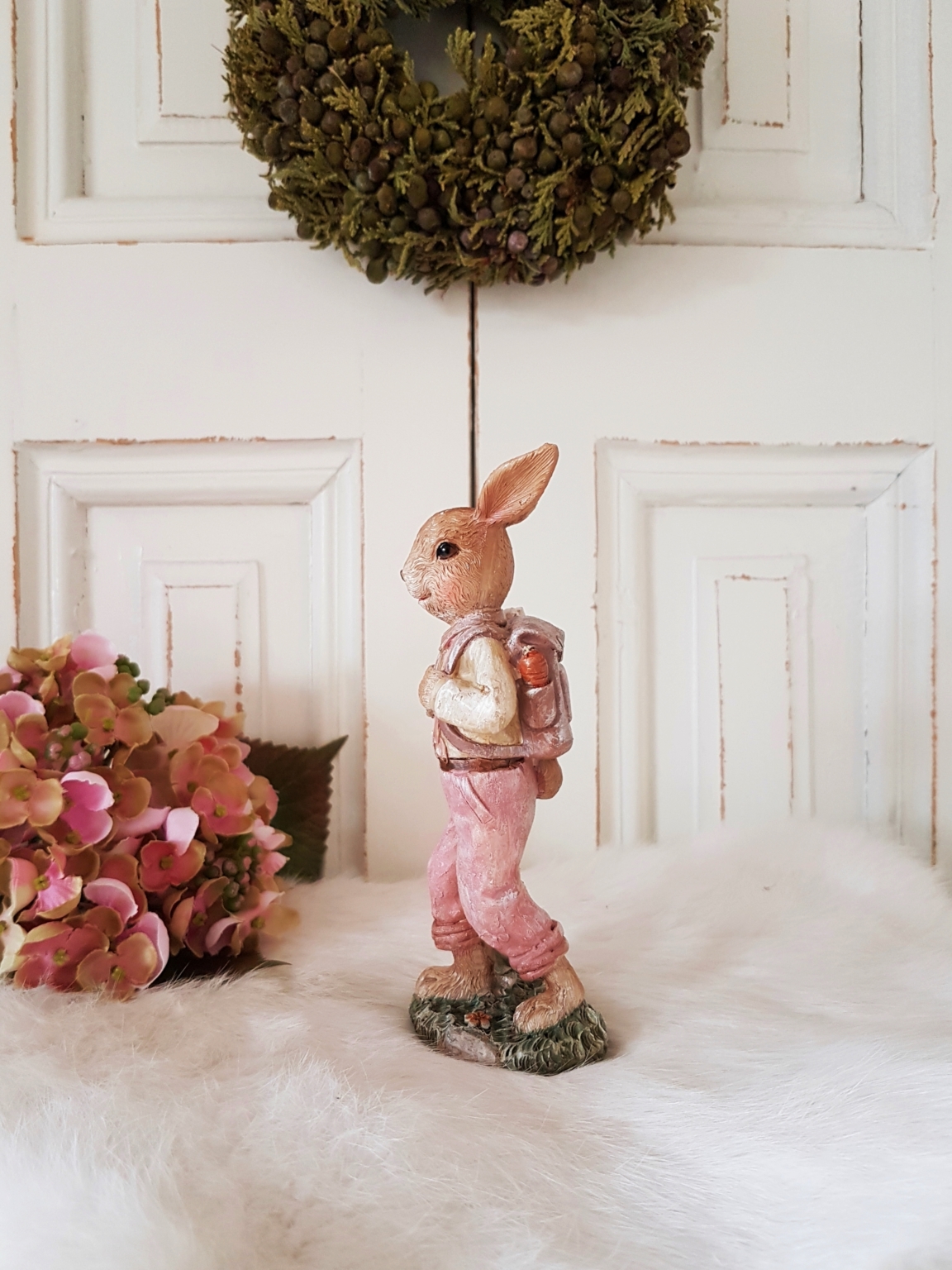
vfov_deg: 67.3
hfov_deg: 53.1
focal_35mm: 26
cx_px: 476
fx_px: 953
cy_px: 635
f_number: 1.7
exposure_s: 1/60
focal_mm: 4.2
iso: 125
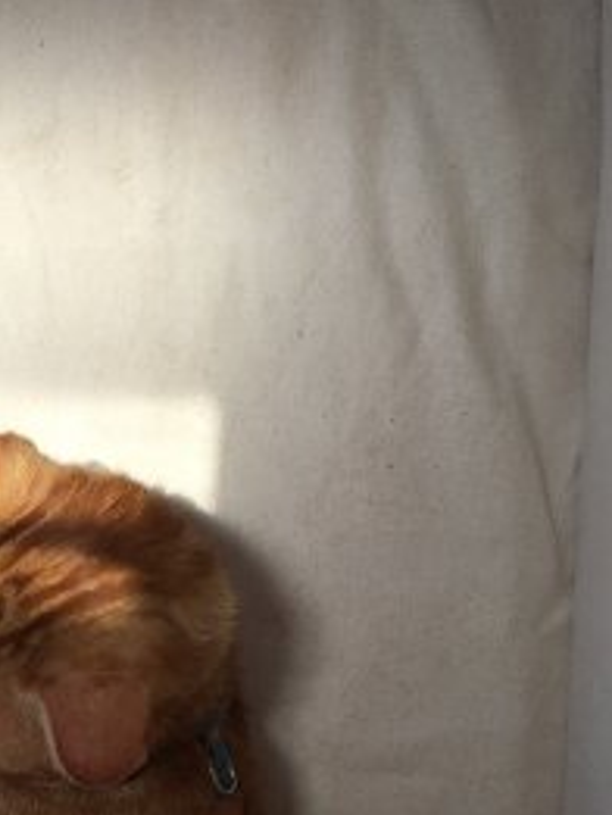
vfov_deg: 28.0
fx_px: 1602
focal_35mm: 68
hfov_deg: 20.5
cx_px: -89
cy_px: 650
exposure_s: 1/516
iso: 25
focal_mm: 4.15
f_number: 2.2
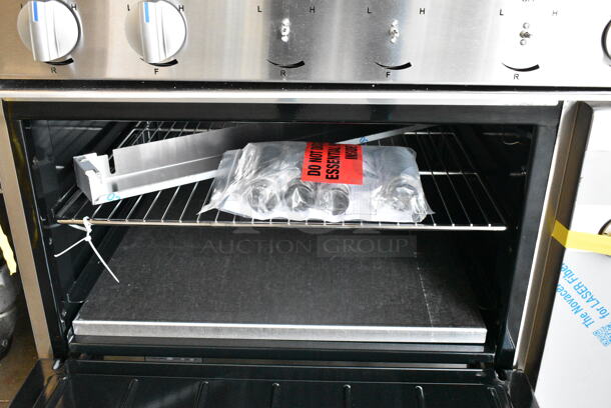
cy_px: 204
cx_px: 306
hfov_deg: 53.1
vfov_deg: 37.0
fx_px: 612
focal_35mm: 36
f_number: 7.1
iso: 6400
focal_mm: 24
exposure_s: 1/200
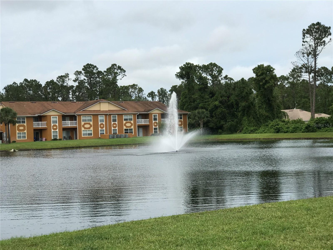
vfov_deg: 25.7
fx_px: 548
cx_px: 166
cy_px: 125
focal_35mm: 57
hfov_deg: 33.8
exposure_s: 1/1140
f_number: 2.8
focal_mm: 6.6
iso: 20
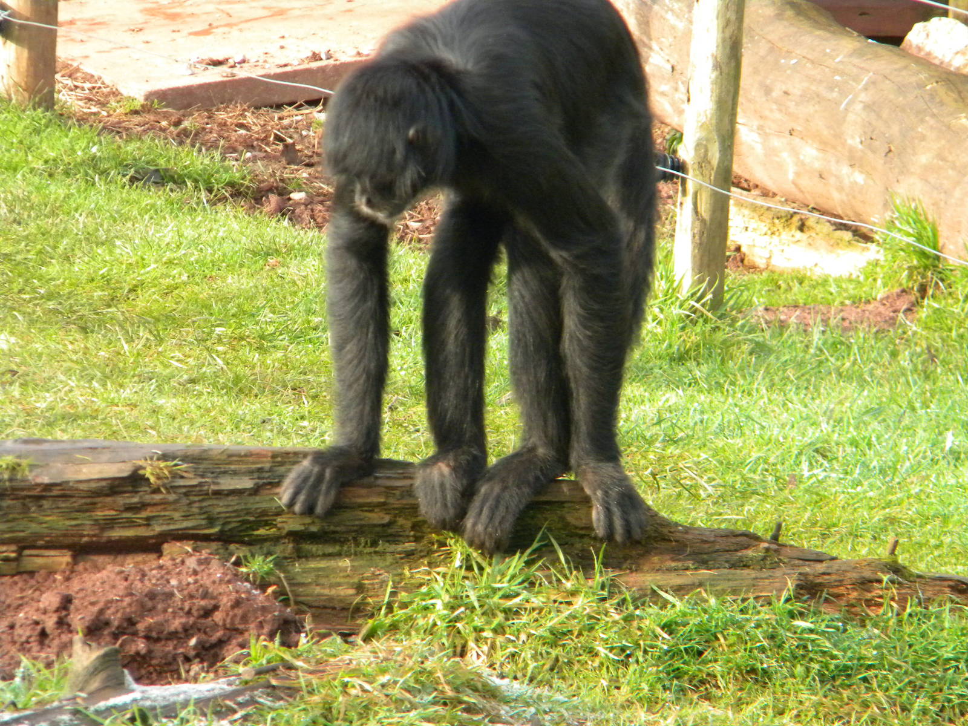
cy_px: 363
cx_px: 484
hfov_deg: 5.9
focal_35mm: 335
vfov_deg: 4.4
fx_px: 9368
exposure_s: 1/282
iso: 503
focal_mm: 60.7
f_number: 5.4
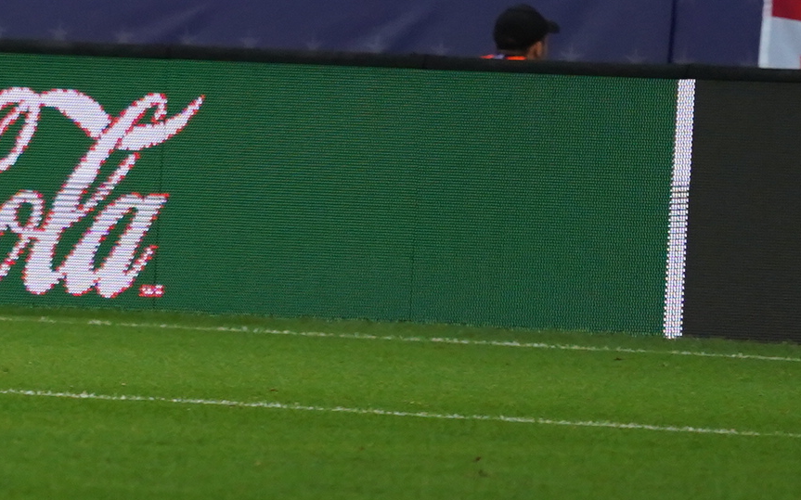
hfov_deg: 2.3
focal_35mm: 930
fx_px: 20298
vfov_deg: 1.4
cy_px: -36
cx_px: -531
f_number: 4
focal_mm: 200
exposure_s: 1/1000
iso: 2000
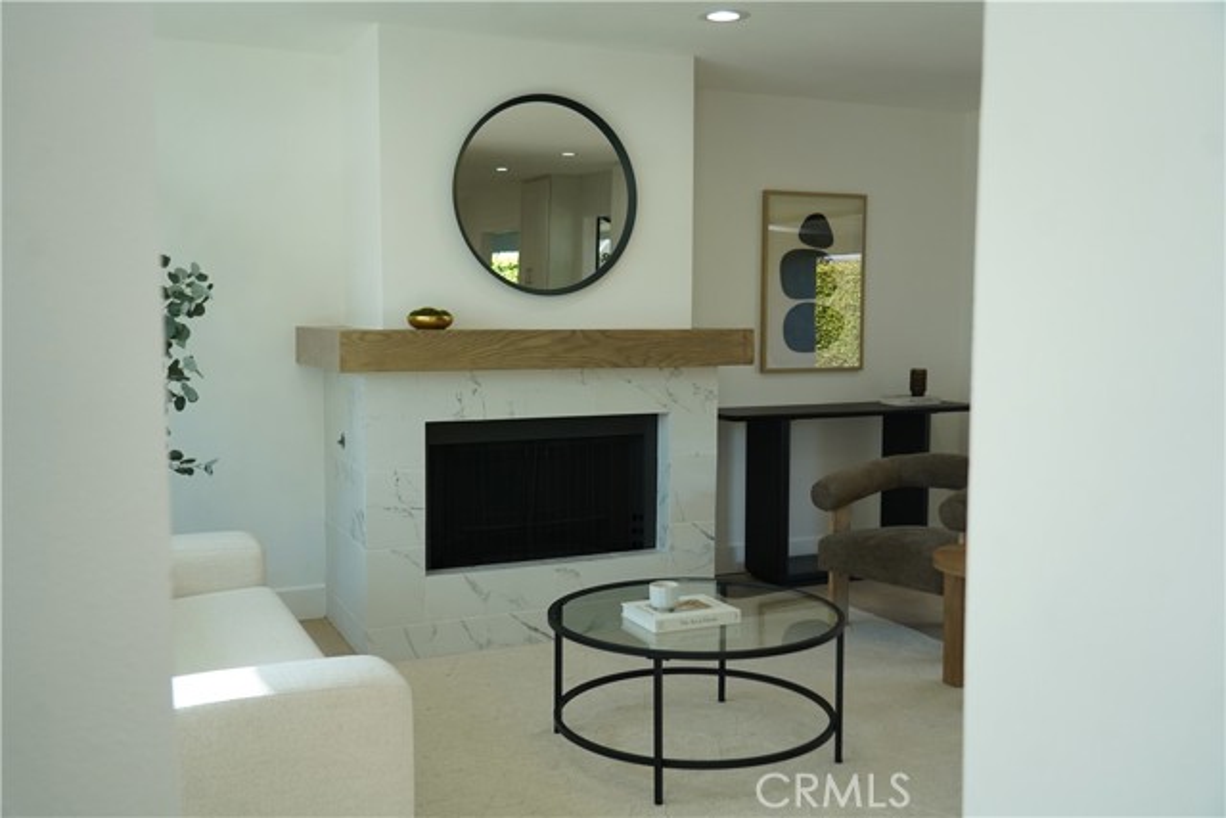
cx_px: 613
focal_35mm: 32
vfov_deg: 41.1
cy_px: 409
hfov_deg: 58.7
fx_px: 1090
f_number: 4
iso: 1600
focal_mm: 32
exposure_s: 1/1000
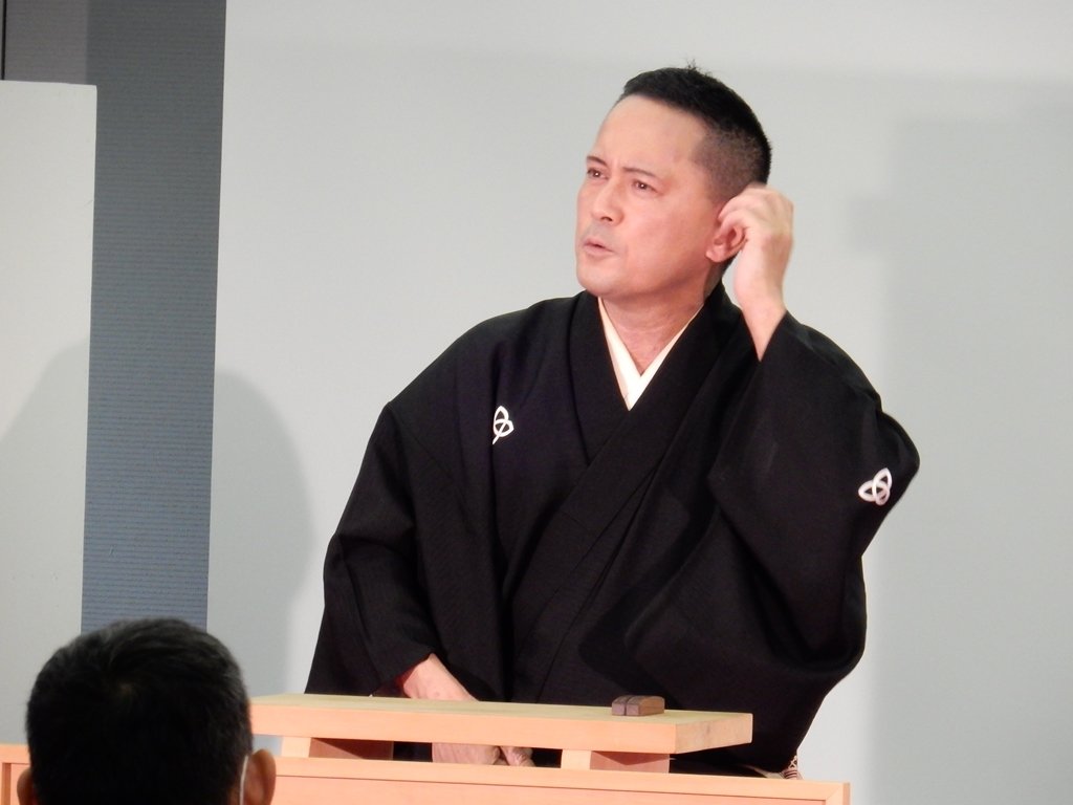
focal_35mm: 380
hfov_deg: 5.2
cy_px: 402
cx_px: 536
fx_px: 11779
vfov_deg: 3.9
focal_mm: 67.8
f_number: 6.3
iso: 720
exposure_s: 1/20
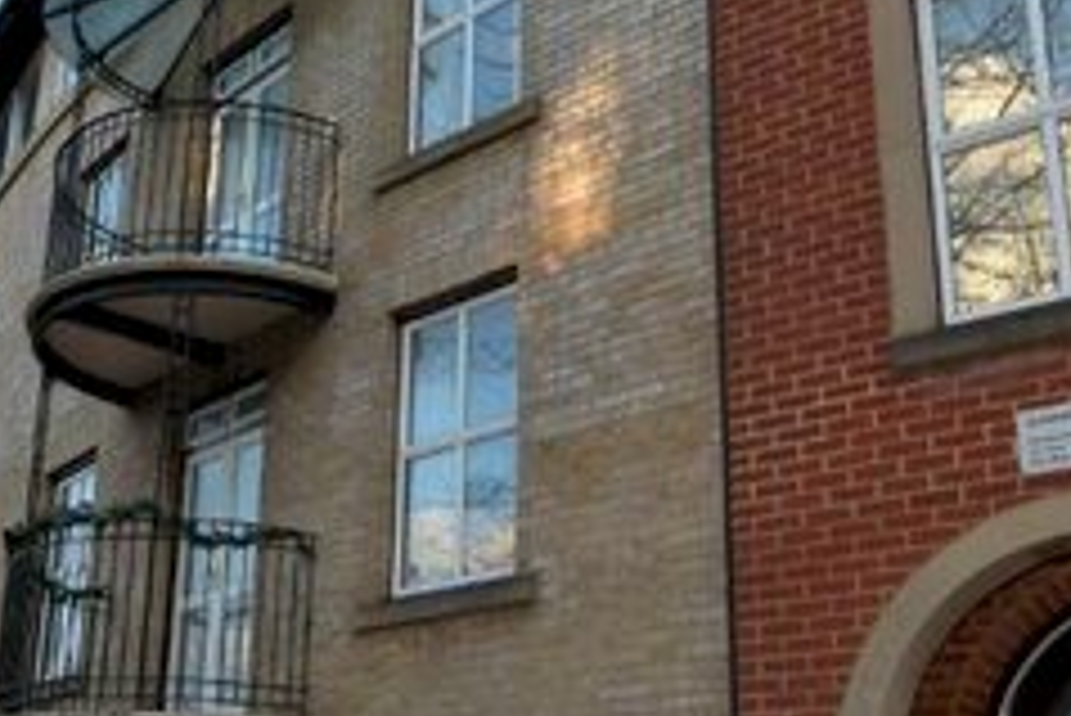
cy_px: 419
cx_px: 432
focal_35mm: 53
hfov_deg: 37.4
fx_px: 1578
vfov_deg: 25.5
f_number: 5.6
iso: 140
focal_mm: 18
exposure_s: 1/125
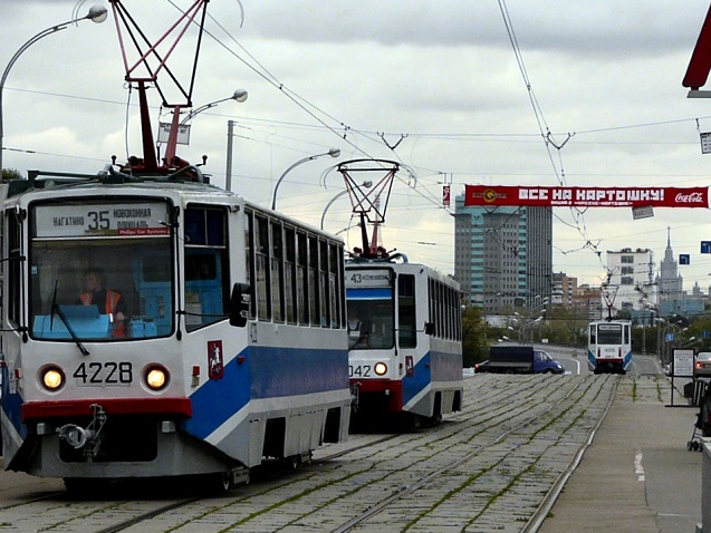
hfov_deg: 12.0
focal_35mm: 164
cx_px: 382
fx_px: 3369
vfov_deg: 9.1
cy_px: 311
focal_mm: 10.5
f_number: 4
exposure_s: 1/200
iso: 100
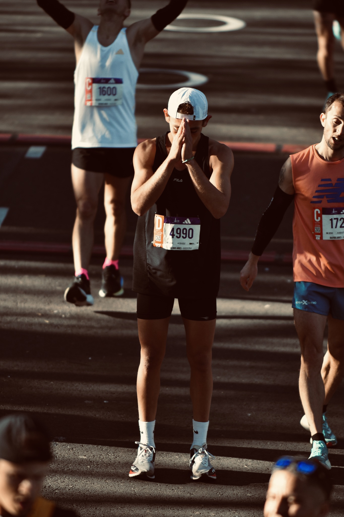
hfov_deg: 4.6
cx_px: 172
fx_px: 4300
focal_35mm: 300
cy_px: 258
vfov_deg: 6.9
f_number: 2.8
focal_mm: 200
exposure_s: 1/800
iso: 140
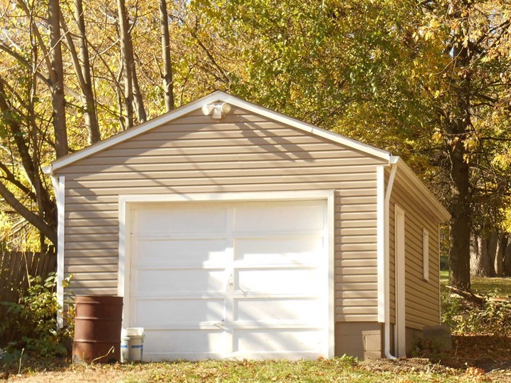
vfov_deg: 16.9
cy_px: 248
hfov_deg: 22.4
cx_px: 334
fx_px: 1284
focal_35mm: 87
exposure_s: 1/125
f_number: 4.4
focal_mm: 10.9
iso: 80
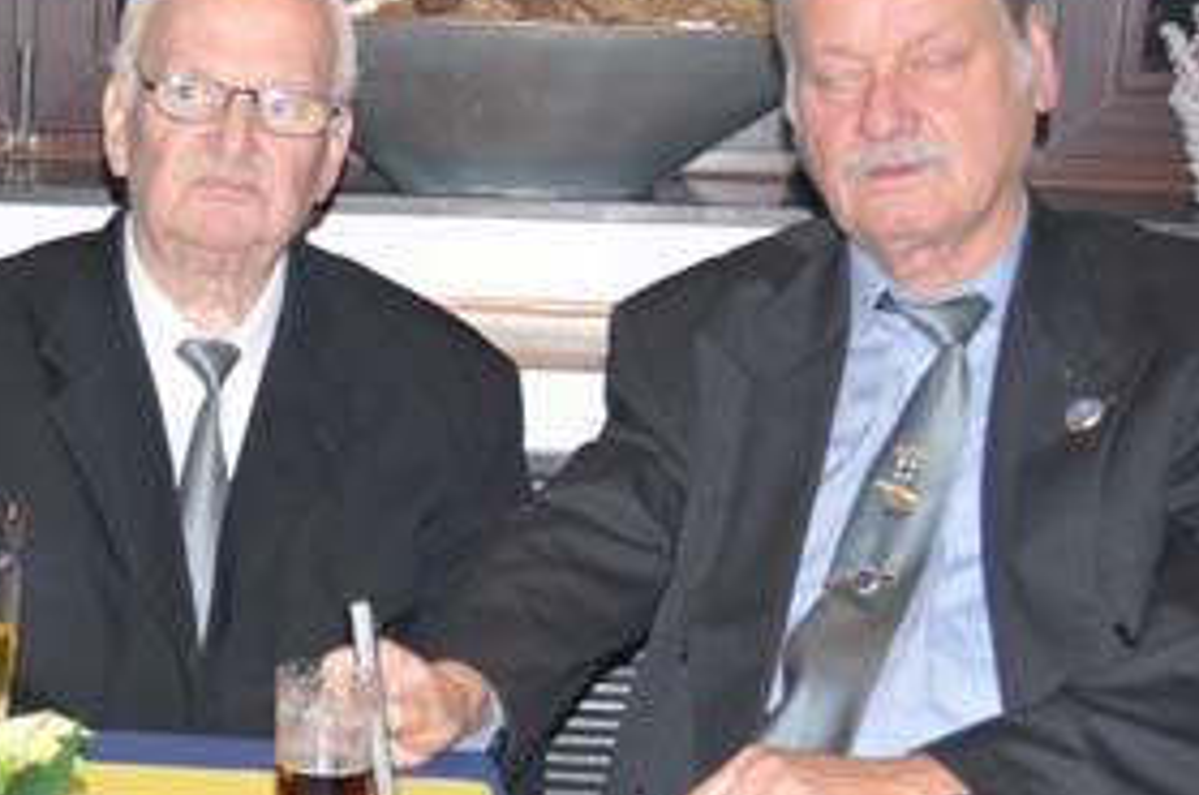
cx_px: -206
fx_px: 3724
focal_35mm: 112
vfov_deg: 12.1
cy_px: 733
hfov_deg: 17.5
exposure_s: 1/60
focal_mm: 26
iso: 450
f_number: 3.8
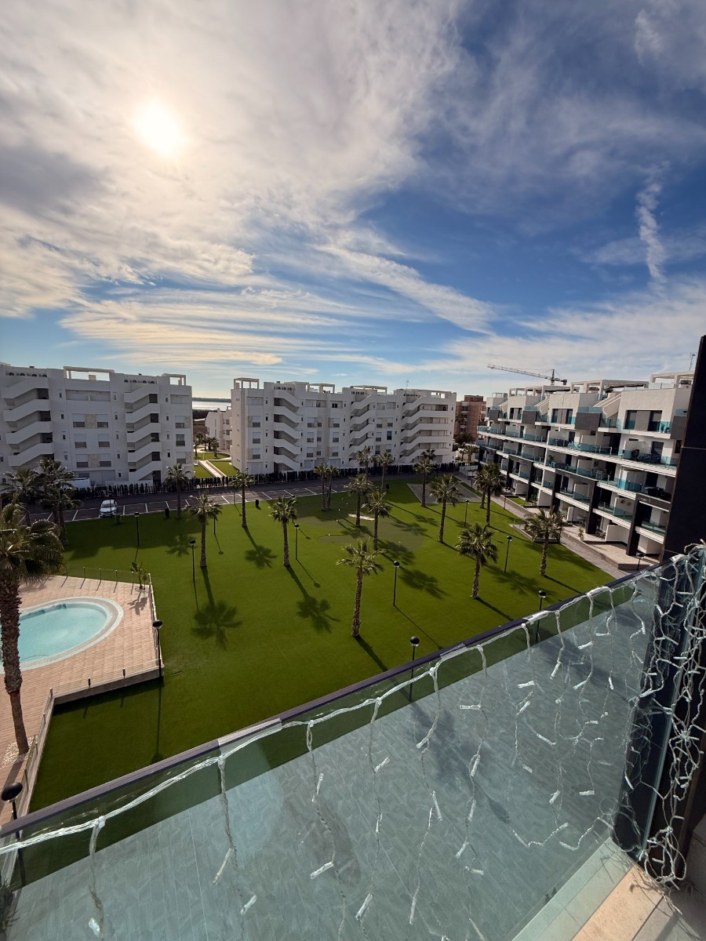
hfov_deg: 85.7
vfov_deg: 102.1
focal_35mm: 14
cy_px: 470
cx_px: 353
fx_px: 381
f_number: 2.2
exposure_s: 1/3125
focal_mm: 2.22
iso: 50
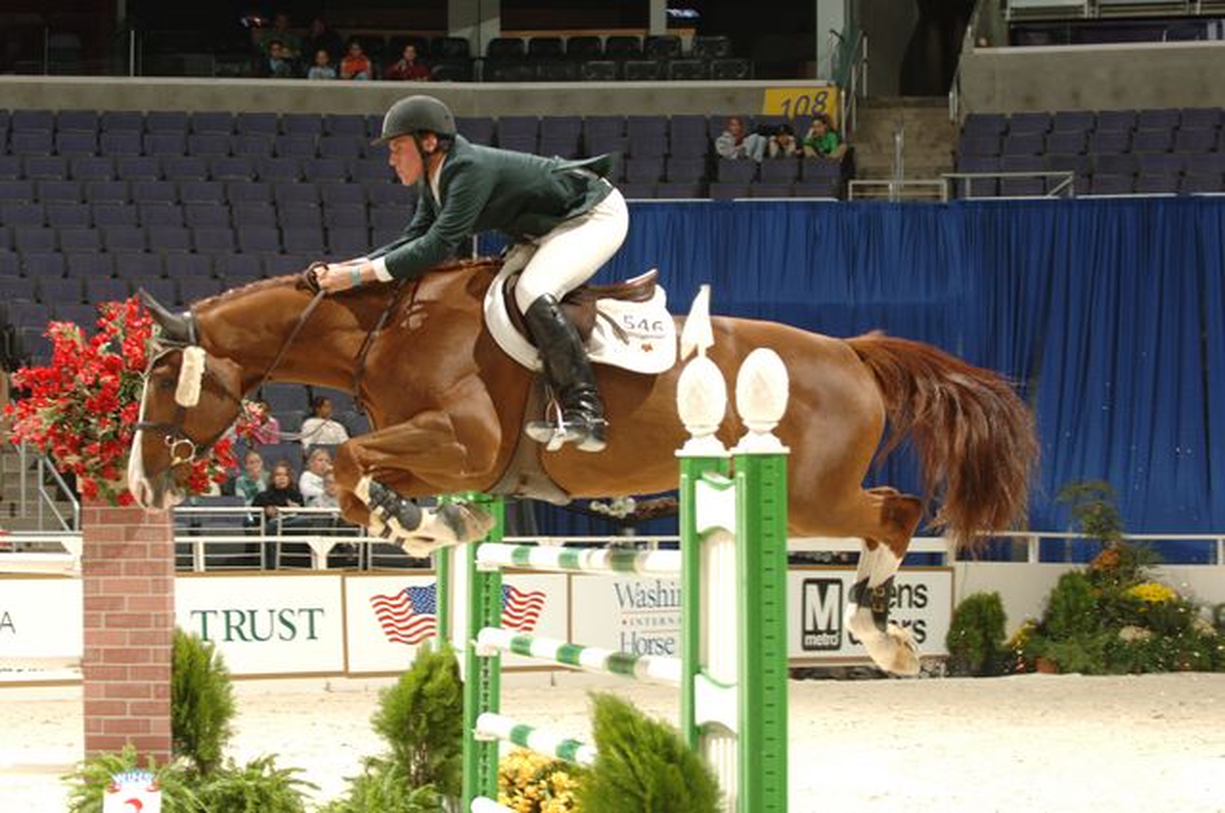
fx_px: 3823
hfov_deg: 18.2
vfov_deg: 12.1
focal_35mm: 112
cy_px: 406
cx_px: 612
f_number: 4.5
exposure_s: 1/250
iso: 320
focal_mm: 75
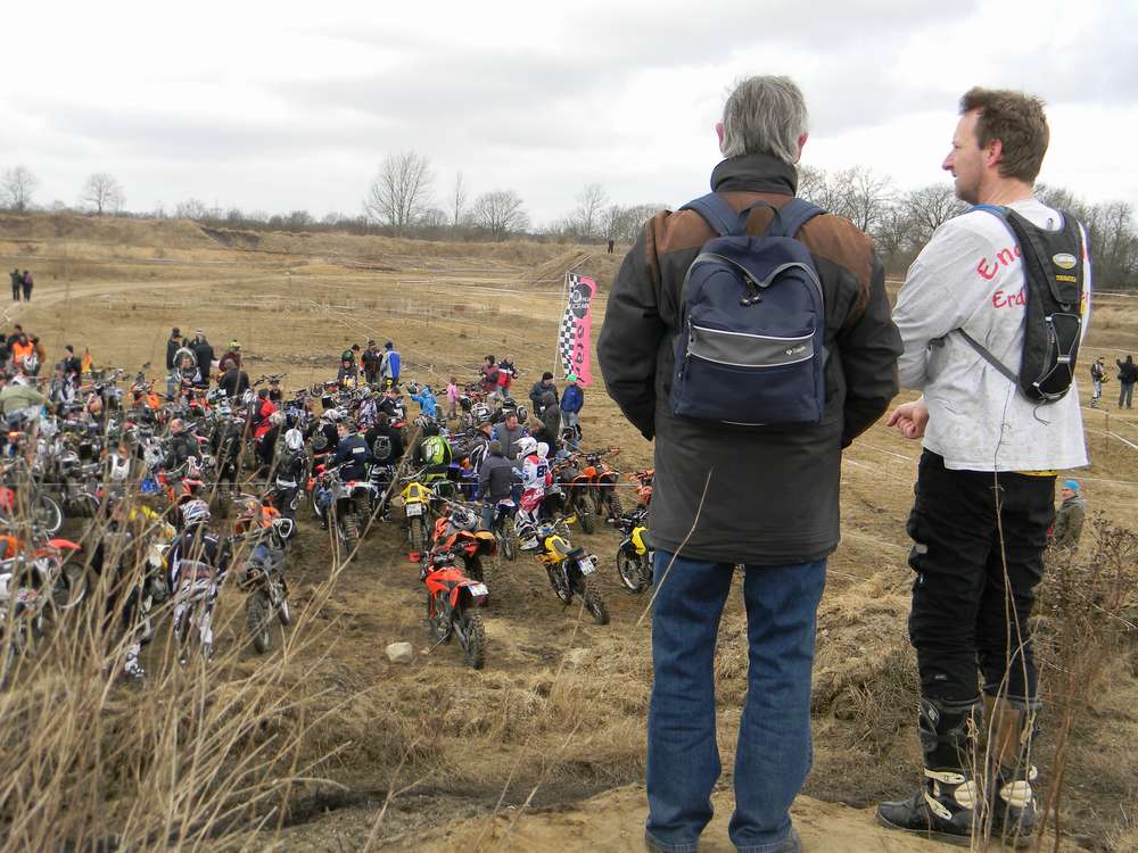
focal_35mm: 47
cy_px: 426
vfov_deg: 30.9
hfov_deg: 40.4
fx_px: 1545
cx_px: 569
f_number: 3.9
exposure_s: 1/235
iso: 80
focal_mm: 8.6
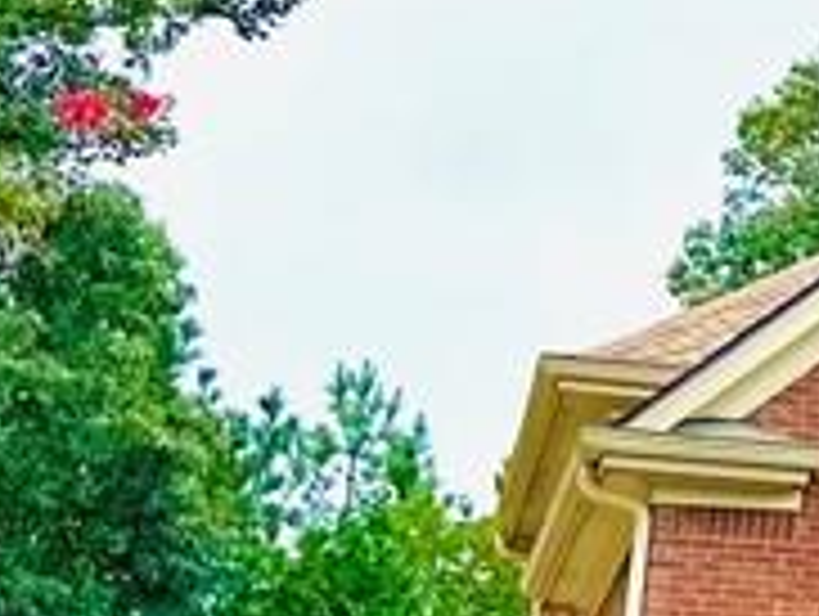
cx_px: 2160
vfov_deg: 11.0
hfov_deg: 11.3
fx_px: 3198
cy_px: 202
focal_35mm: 135
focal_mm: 6.86
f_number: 1.78
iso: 80
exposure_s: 1/5525
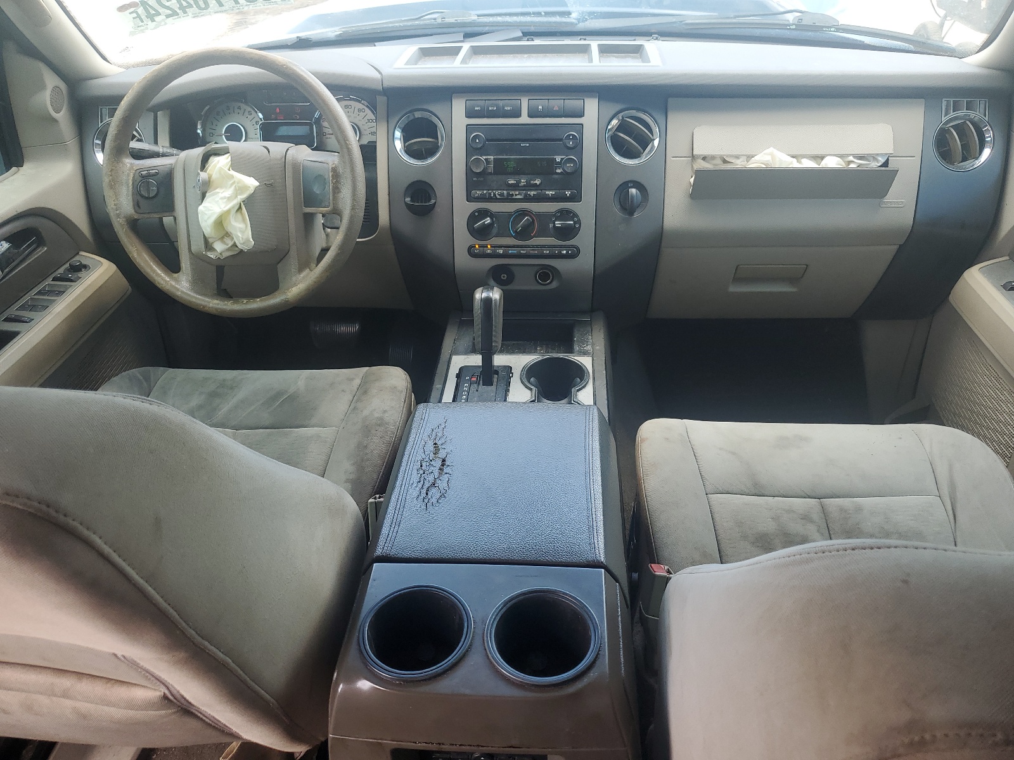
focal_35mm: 26
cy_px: 380
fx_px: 762
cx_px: 507
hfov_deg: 67.3
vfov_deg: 53.1
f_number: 1.5
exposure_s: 1/175
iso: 50
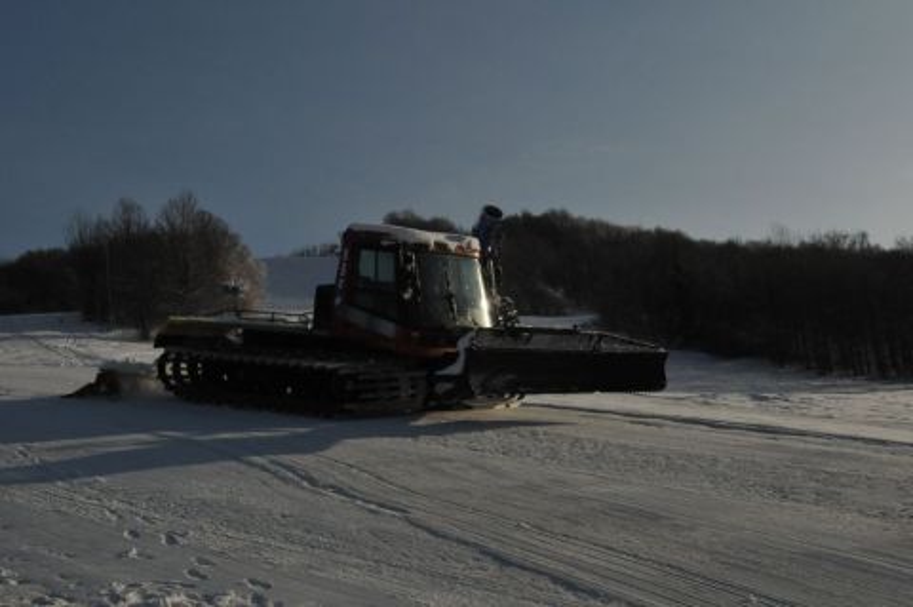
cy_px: 304
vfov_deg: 31.8
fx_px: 1064
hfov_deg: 46.4
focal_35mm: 42
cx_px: 456
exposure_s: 1/6400
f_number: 9
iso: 1000
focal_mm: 28
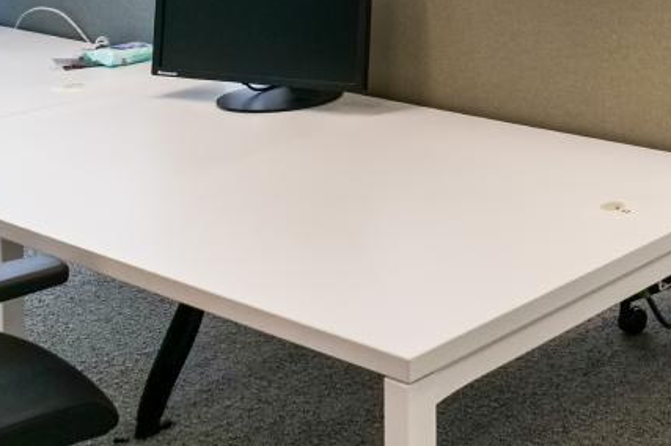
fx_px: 1117
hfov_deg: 28.3
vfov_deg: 20.3
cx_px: 839
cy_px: -166
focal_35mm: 60
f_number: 9
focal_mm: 20
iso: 800
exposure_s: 1/80
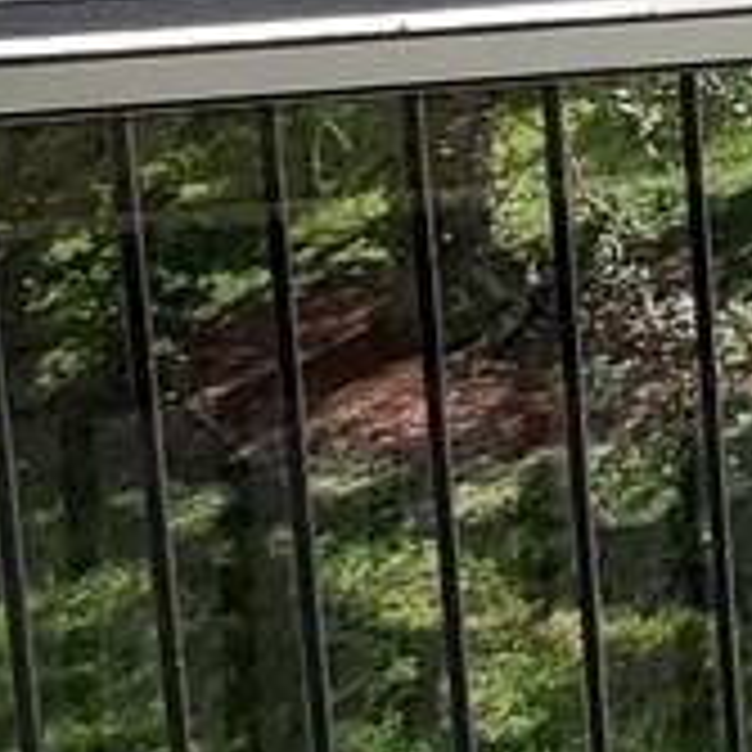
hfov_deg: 12.1
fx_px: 2704
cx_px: 1887
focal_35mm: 110
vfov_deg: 14.8
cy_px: -342
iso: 50
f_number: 2.2
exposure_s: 1/630
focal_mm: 1.8
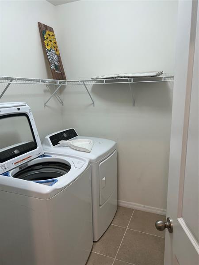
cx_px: 100
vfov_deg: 67.3
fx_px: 199
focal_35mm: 26
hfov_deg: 53.1
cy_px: 132
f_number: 1.5
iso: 125
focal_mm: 5.7
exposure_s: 1/120
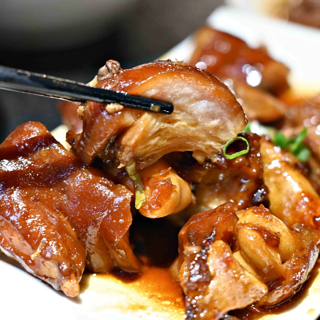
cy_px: 160
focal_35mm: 96
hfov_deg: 18.1
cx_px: 183
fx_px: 1004
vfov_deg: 18.1
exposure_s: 1/200
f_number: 2.8
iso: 900
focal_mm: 50
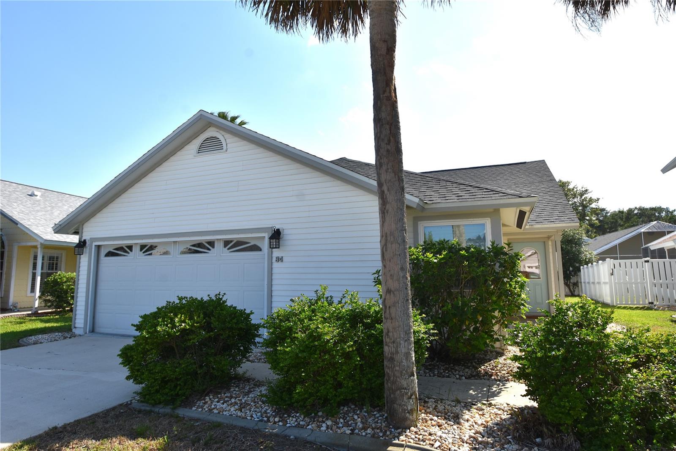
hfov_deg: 81.2
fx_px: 394
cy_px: 226
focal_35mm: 21
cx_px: 338
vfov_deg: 59.5
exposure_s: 1/500
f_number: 8
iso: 200
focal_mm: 14
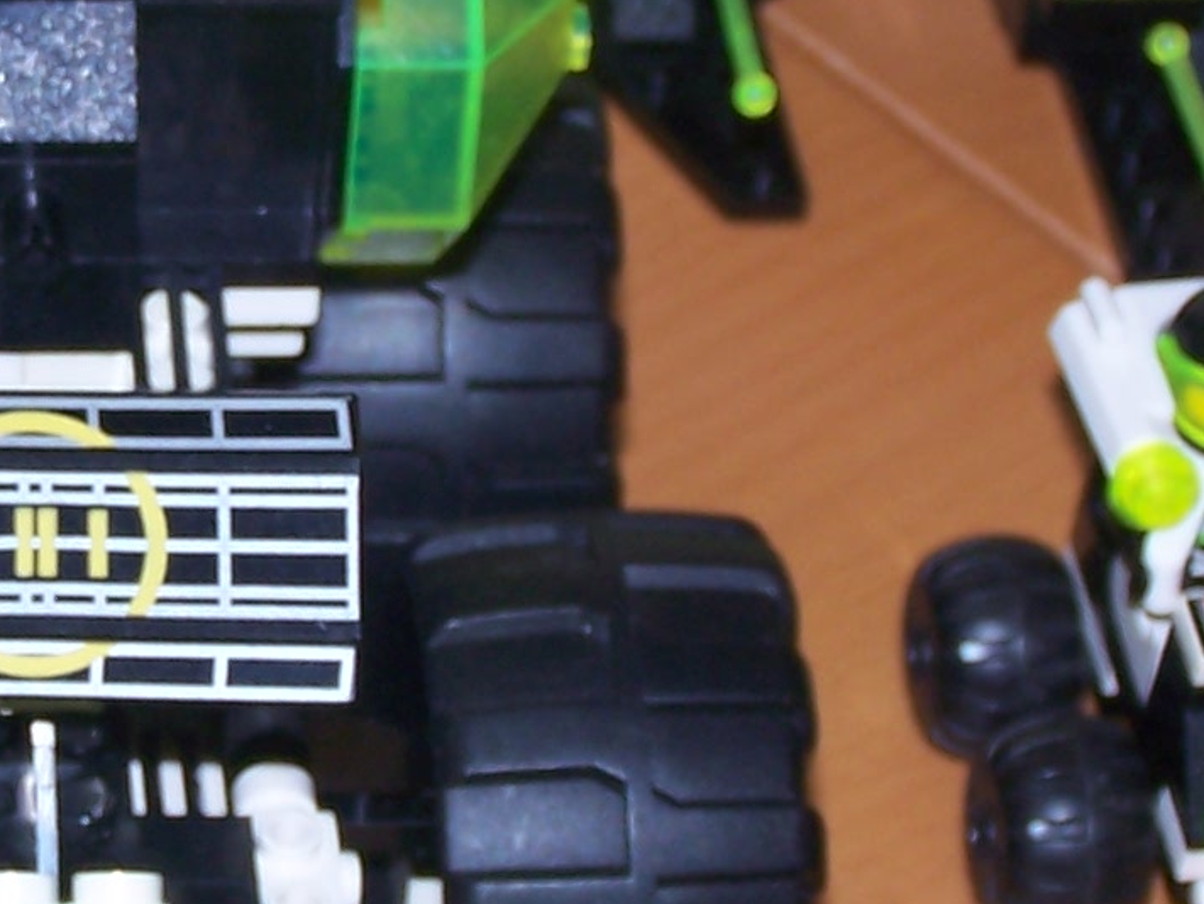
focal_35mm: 217
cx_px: 146
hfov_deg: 9.1
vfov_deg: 6.9
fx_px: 7551
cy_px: 452
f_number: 3.2
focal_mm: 11.1
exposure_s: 1/60
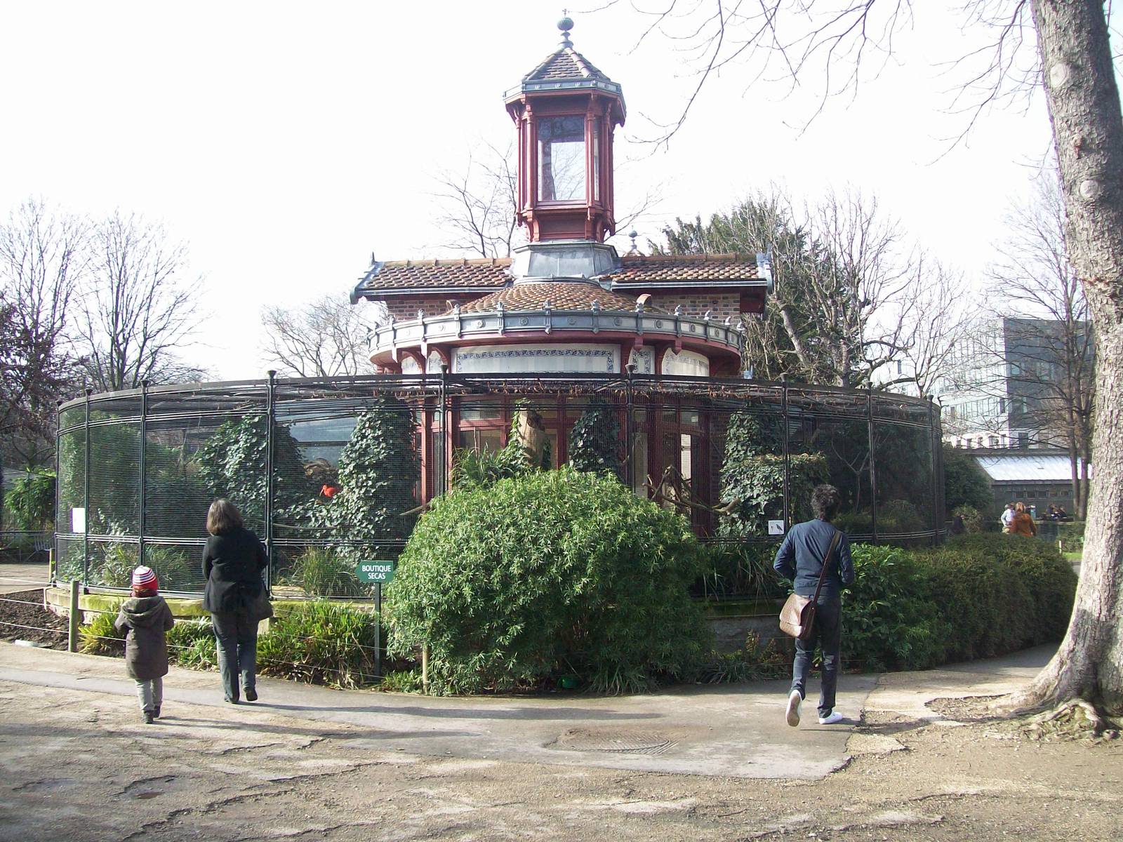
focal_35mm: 36
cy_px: 421
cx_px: 562
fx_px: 1168
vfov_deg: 39.7
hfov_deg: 51.4
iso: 80
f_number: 2.7
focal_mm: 6
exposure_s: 1/303
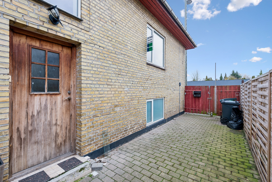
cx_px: 136
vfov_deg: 70.4
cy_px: 91
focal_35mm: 17
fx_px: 128
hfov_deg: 93.3
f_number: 10
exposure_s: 1/5
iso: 200
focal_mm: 17
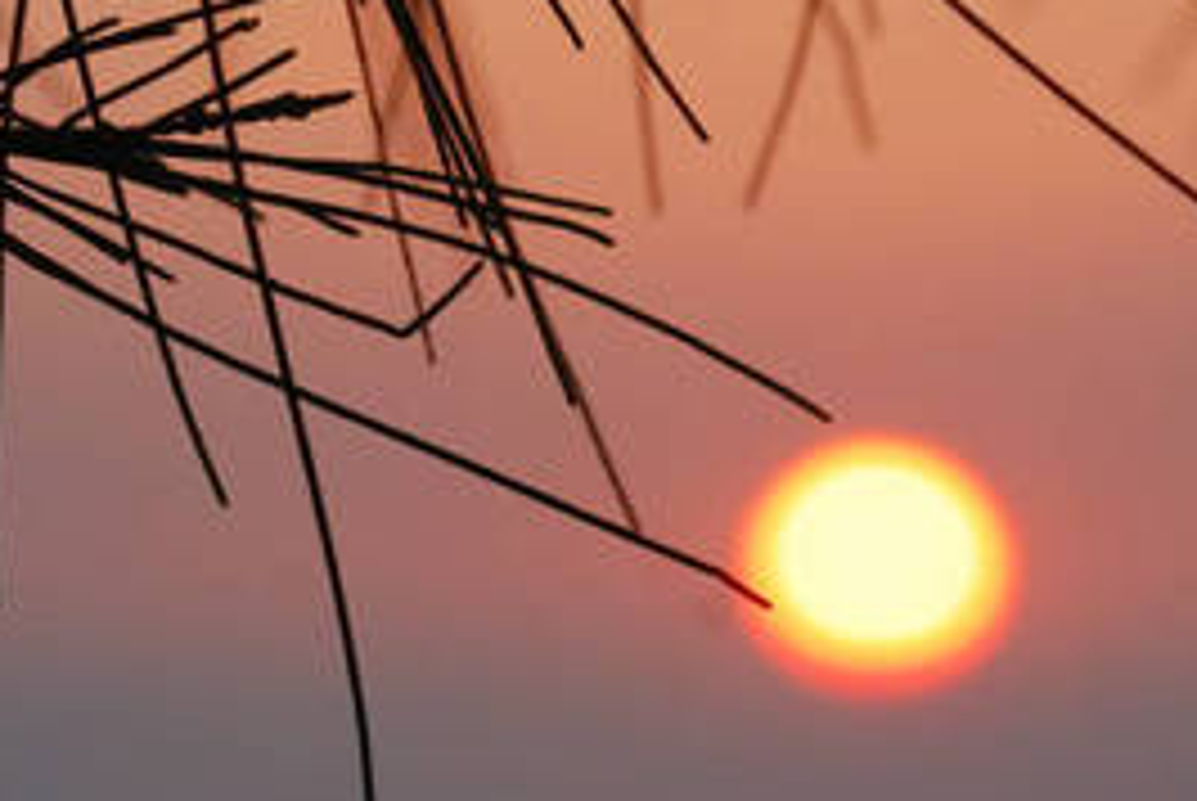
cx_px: 518
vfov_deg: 2.3
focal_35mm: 592
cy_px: 468
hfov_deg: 3.5
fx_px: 19705
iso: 800
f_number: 10
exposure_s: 1/320
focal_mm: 150
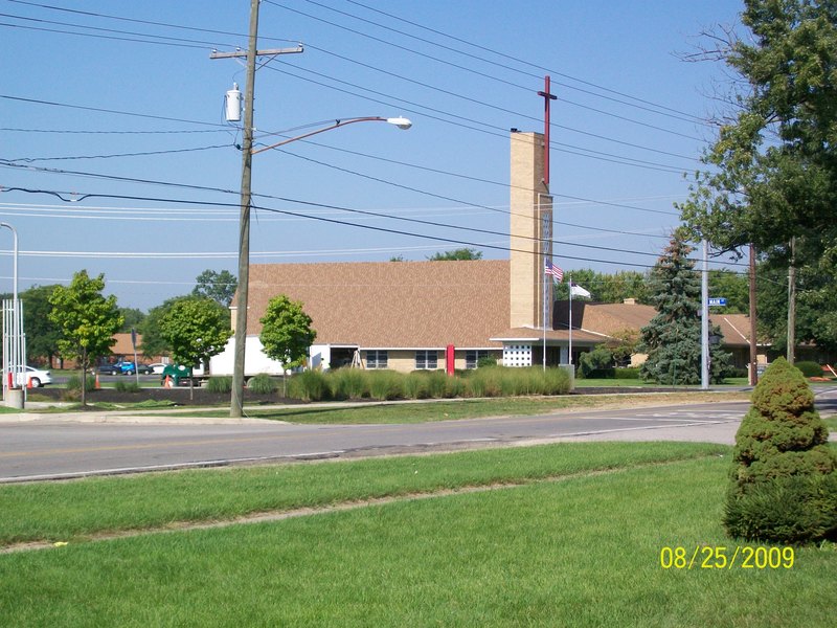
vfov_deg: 21.0
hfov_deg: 27.8
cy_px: 314
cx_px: 418
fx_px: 1693
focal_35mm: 70
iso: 64
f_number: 3.8
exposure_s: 1/640
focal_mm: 11.6
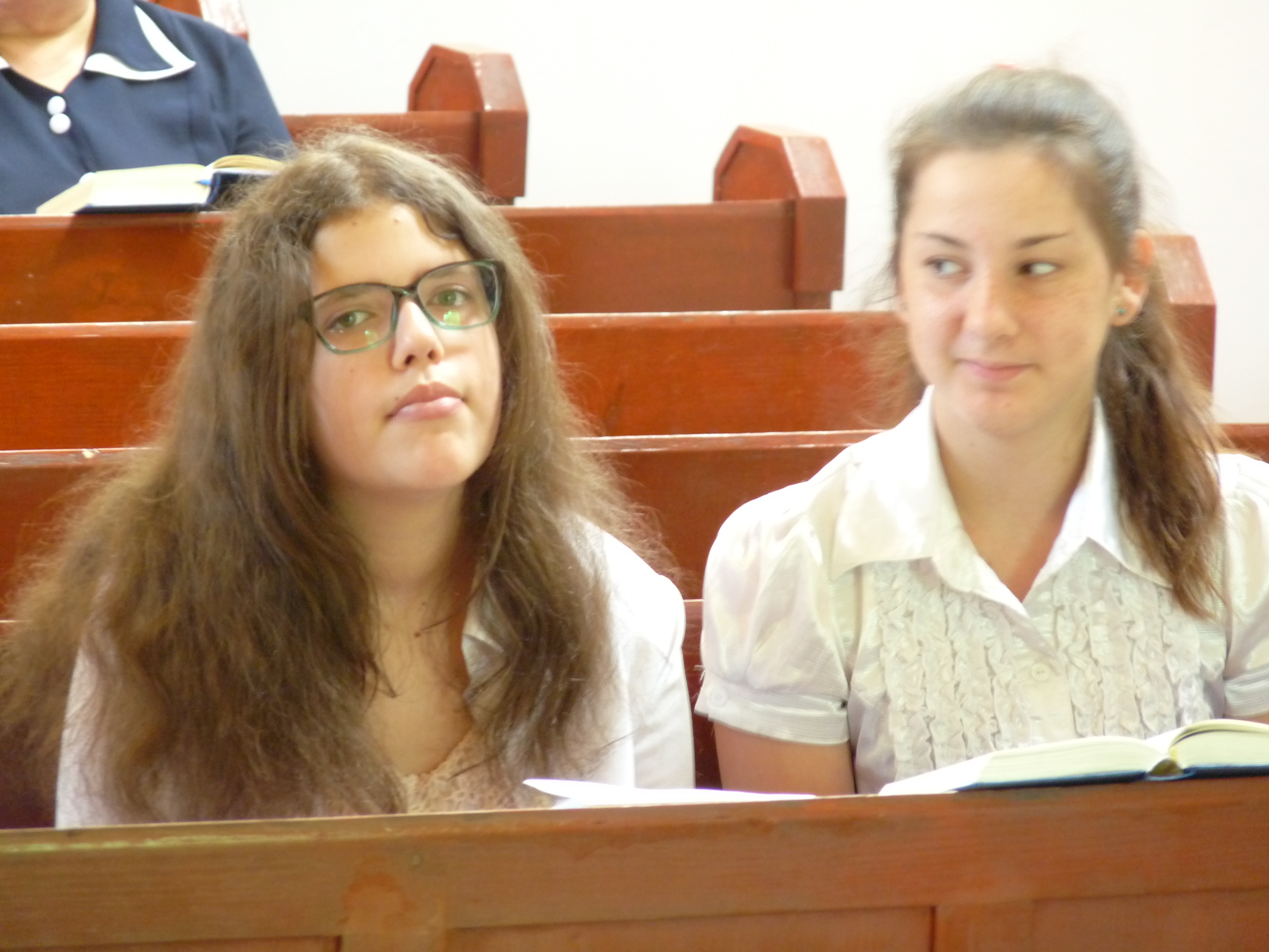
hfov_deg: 6.8
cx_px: 634
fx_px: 10631
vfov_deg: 5.1
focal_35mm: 290
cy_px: 476
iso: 400
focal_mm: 51.5
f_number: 3.7
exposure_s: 1/10
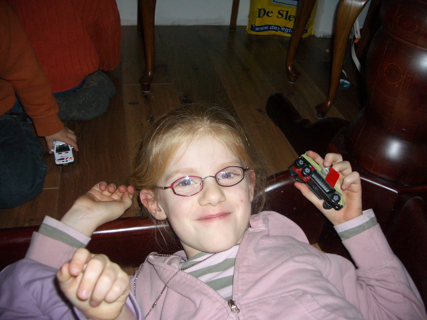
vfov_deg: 40.7
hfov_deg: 52.6
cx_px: 214
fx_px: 432
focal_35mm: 35
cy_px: 160
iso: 100
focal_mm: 5.8
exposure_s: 1/60
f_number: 2.6
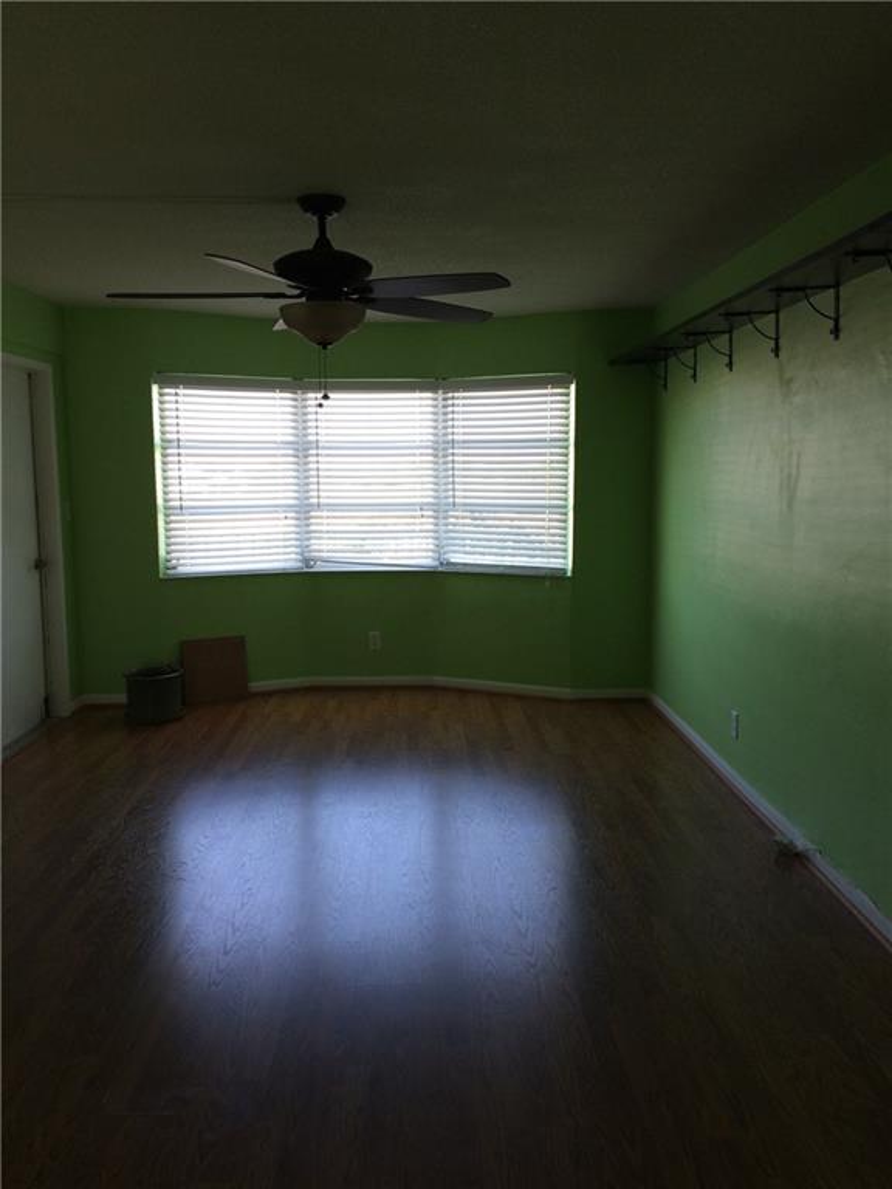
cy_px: 594
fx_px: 996
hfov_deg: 48.2
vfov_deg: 61.7
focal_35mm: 29
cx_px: 446
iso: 32
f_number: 2.2
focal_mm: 4.15
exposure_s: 1/60
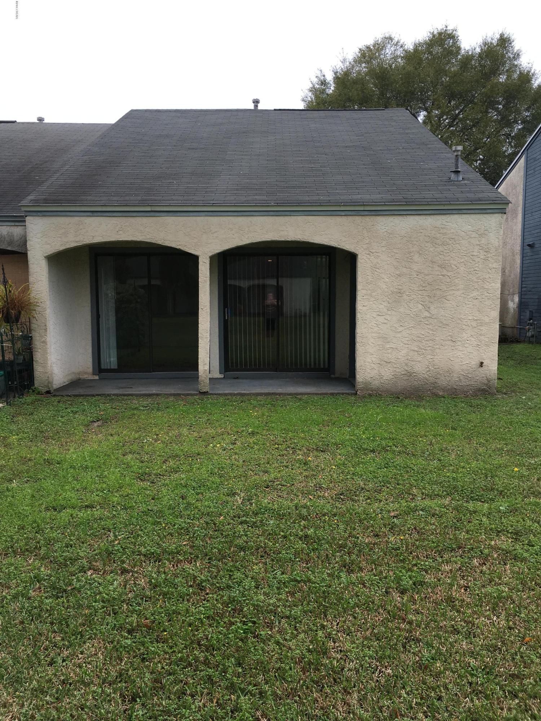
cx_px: 270
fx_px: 604
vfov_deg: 61.7
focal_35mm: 29
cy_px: 360
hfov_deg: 48.2
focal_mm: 4.15
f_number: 2.2
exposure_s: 1/222
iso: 25
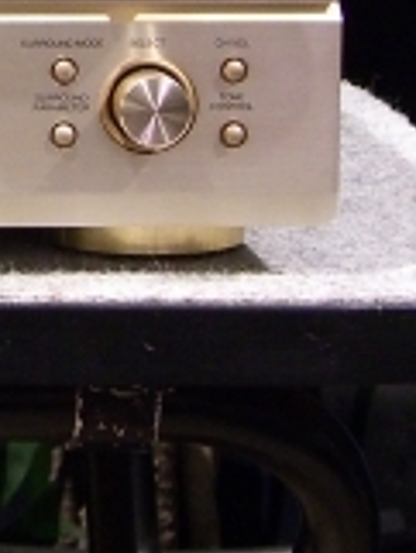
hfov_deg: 6.4
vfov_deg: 8.6
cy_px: -134
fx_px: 3617
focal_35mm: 226
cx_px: -471
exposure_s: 1/8
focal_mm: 11.8
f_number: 3.6
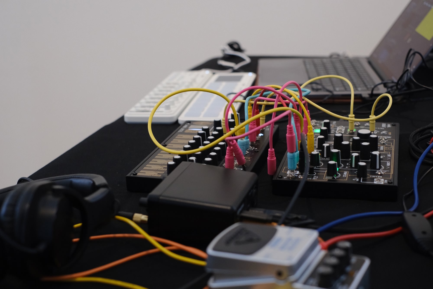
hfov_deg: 37.5
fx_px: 638
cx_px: 216
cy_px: 144
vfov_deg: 25.5
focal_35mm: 53
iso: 2500
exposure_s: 1/105
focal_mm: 35
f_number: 3.2
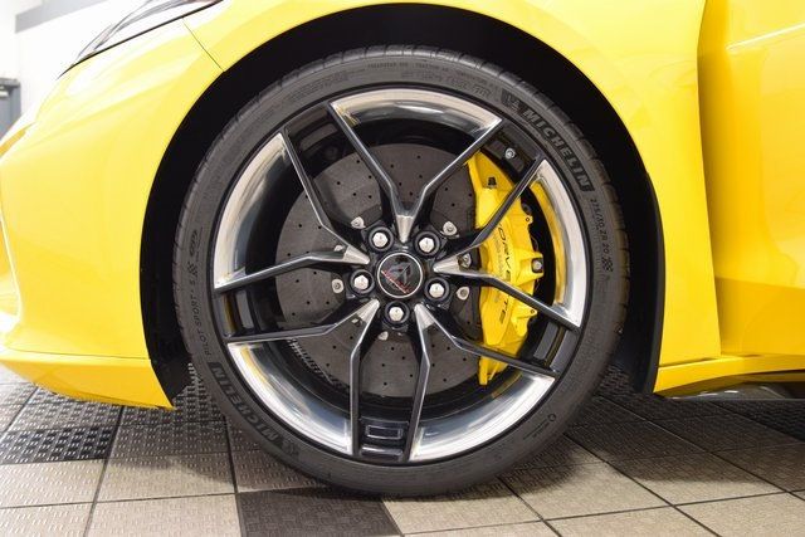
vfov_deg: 36.9
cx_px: 402
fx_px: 805
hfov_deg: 53.1
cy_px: 268
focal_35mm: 36
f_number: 6.3
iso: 1600
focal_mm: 24
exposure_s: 1/30
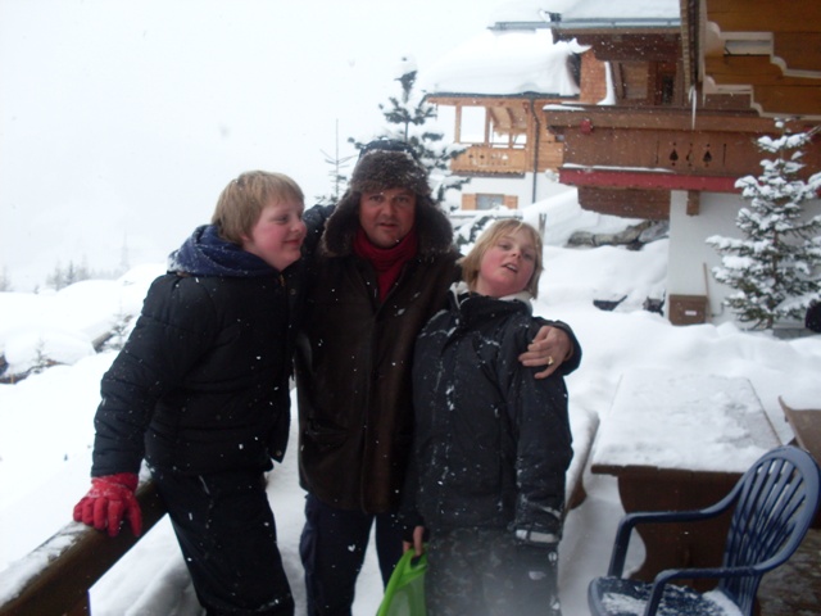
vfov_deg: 37.7
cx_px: 410
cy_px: 308
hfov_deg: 49.0
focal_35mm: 38
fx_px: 901
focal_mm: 6.3
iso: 80
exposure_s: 1/180
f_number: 2.8
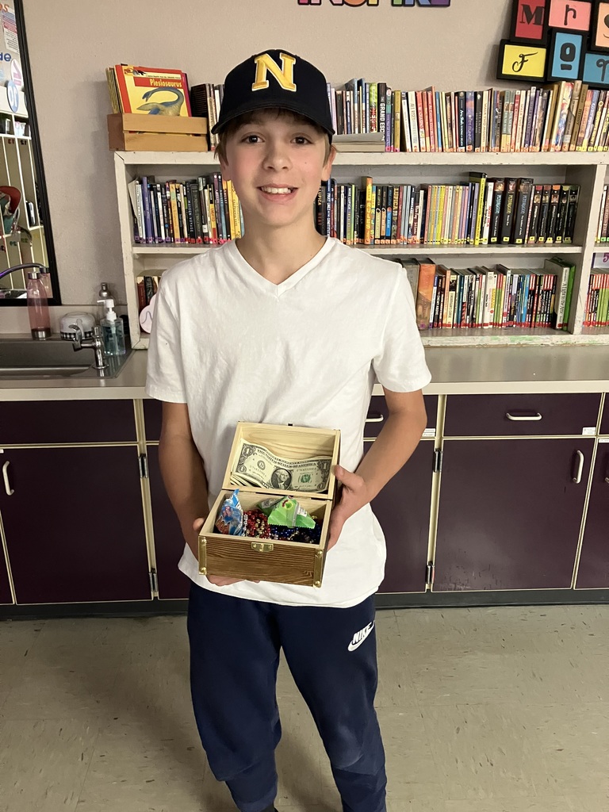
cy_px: 406
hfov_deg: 49.7
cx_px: 304
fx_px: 657
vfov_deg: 63.4
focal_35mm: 28
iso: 640
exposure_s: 1/30
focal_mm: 3.99
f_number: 1.8
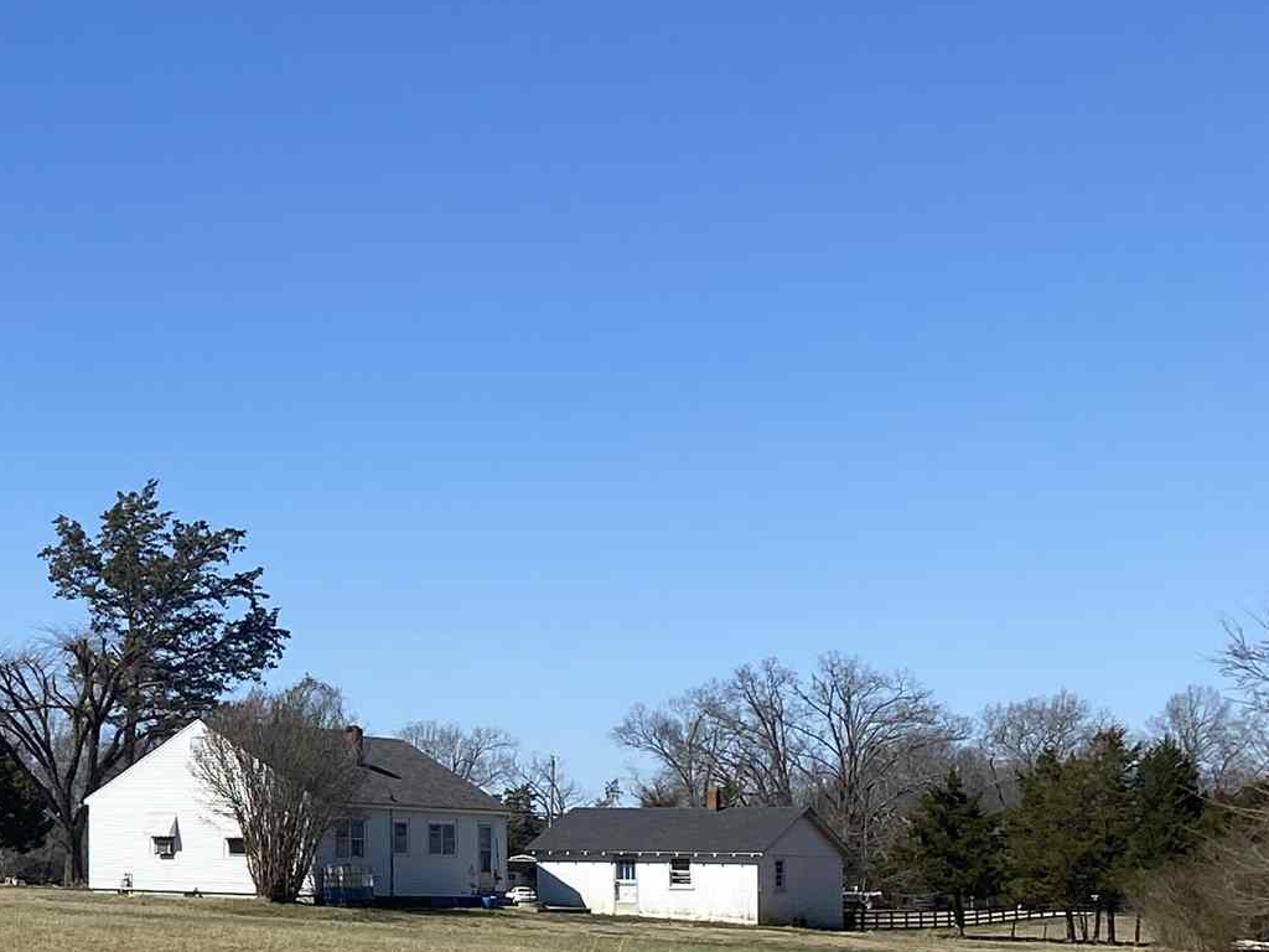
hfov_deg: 21.5
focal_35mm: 78
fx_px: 2859
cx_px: -560
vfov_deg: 18.8
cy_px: 669
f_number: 1.8
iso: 32
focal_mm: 4.25
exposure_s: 1/3205
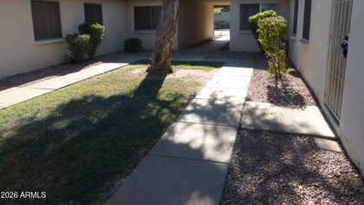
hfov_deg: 67.9
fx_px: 270
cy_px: 67
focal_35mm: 28
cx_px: 185
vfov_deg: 41.0
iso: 100
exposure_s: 1/320
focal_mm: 4.3
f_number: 4
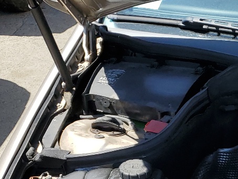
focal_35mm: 92
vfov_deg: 15.3
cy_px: 230
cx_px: 328
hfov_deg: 19.3
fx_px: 633
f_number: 1.5
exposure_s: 1/1429
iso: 50
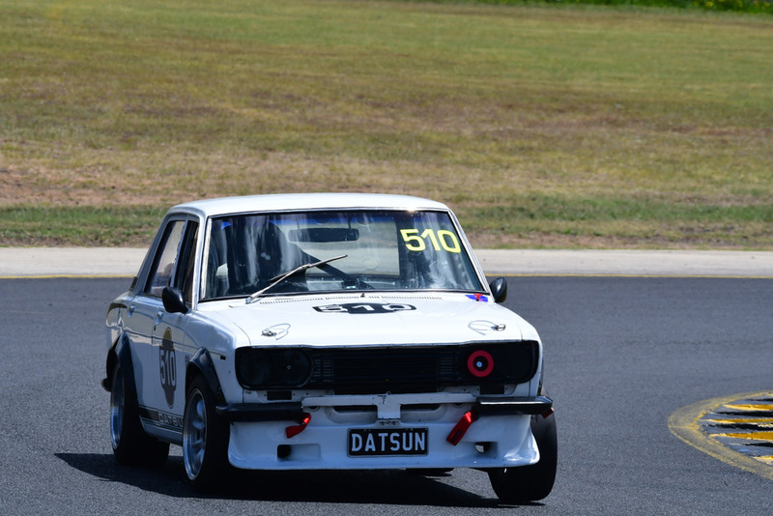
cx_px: 386
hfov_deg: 4.4
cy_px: 258
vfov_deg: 3.0
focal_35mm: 465
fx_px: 9988
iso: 320
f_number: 11
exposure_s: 1/640
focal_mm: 310
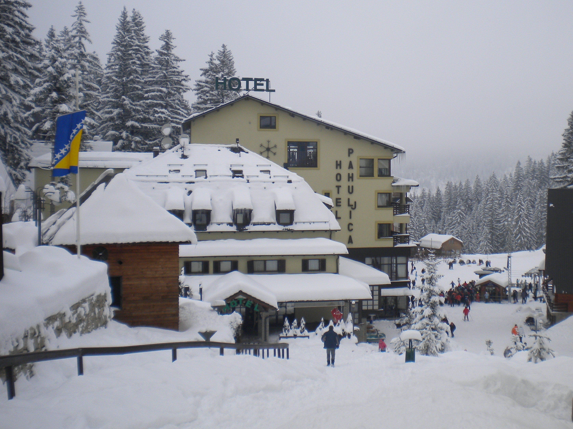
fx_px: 728
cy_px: 169
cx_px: 354
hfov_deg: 42.7
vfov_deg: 32.8
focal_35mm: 44
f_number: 4.6
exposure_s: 1/520
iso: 80
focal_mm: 6.3
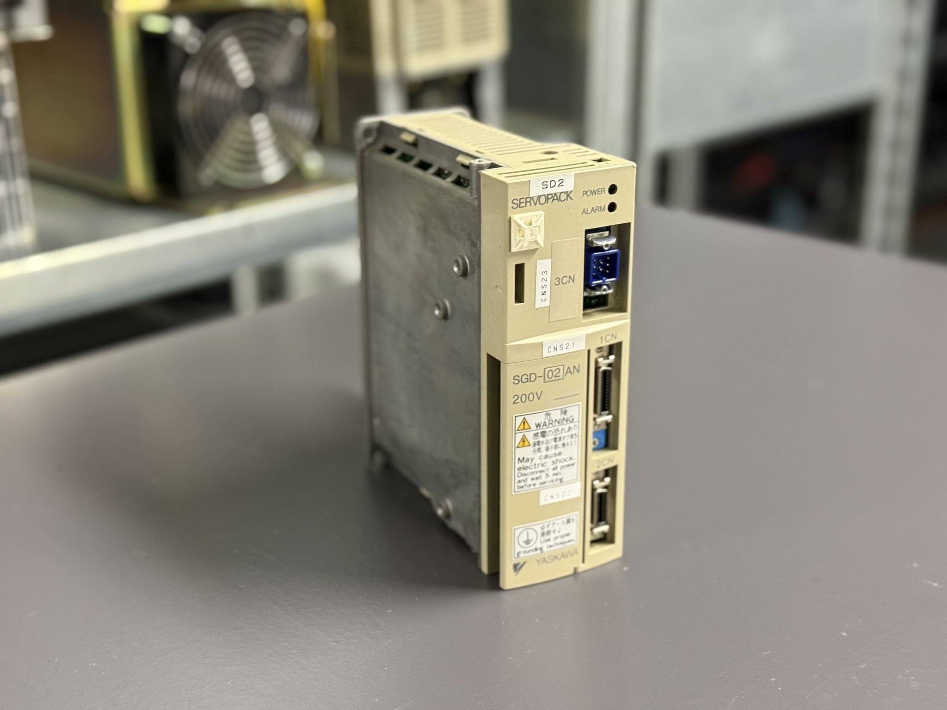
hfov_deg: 39.7
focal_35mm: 48
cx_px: 474
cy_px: 355
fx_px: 1313
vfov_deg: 30.3
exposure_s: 1/33
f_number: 1.78
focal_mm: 6.76
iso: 320
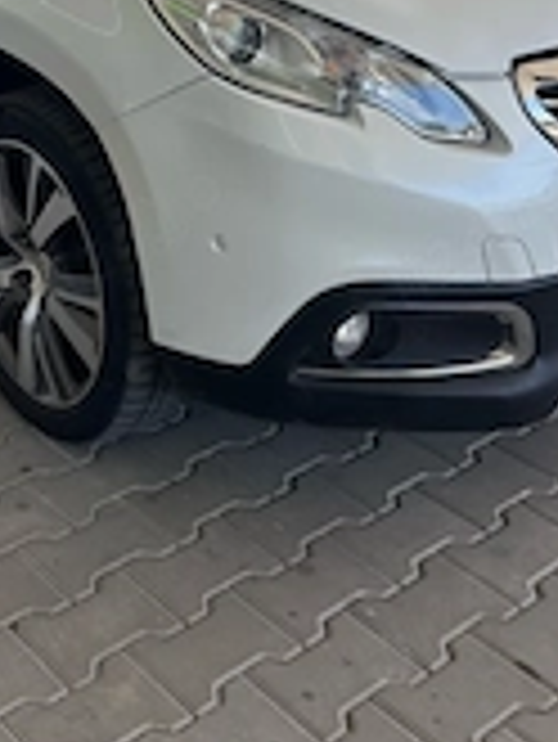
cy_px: -18
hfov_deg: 23.2
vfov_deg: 28.6
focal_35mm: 63
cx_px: 166
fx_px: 1352
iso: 50
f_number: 1.6
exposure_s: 1/684
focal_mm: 5.96
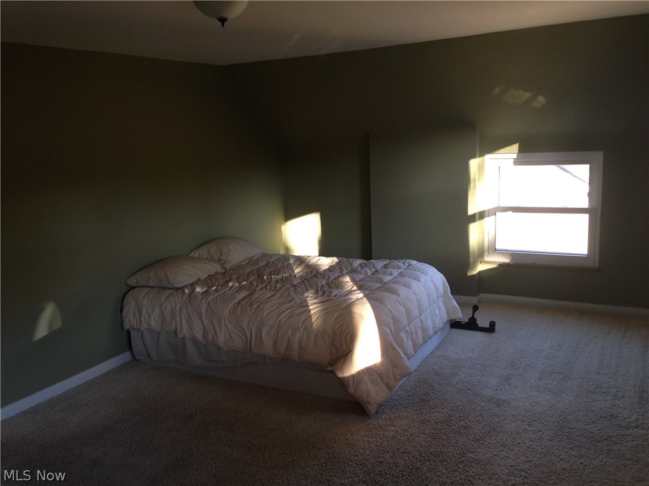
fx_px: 619
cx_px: 324
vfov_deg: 42.9
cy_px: 243
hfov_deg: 55.4
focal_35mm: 33
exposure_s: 1/20
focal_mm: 4.12
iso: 50
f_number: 2.4
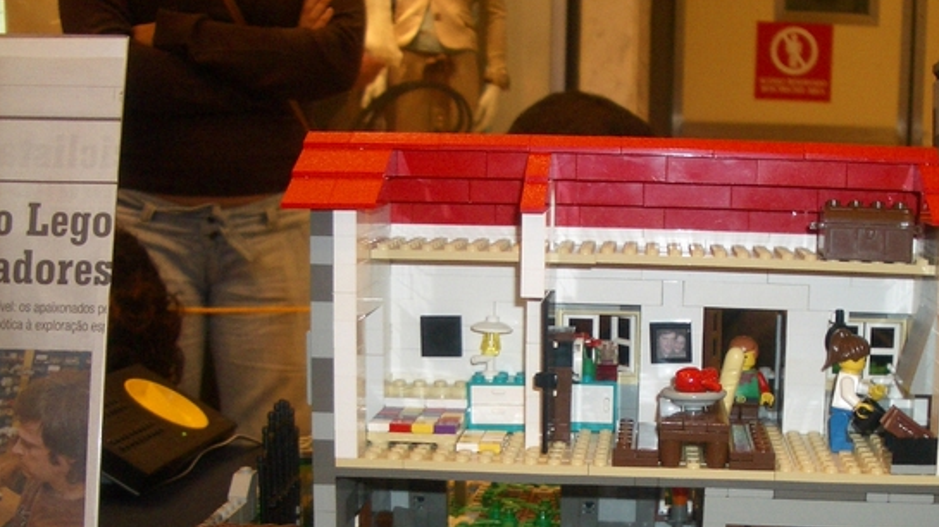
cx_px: 634
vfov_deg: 21.2
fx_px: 1394
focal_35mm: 56
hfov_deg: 36.8
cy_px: 405
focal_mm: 5.8
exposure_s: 1/60
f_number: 2.6
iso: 100
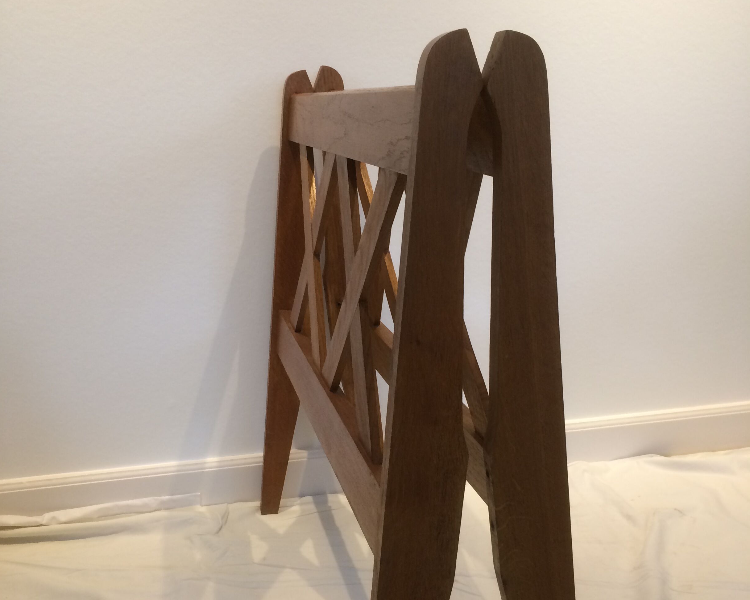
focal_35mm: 38
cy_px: 413
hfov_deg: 47.9
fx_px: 844
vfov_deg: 38.6
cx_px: 375
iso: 125
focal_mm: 4.15
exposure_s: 1/33
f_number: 2.2
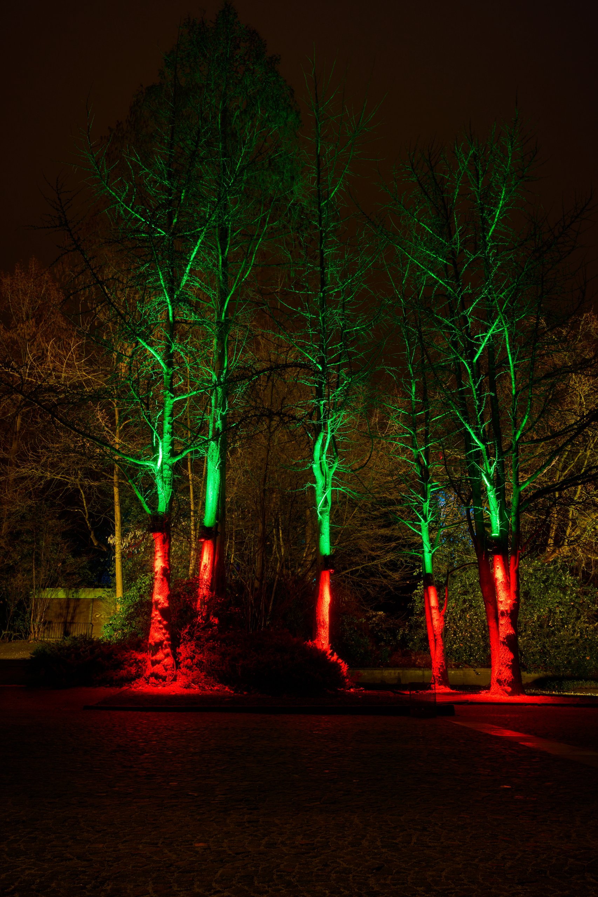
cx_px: 299
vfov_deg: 68.8
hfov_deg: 49.0
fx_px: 655
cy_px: 448
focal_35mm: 26
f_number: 11
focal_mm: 26.3
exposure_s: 10
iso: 100
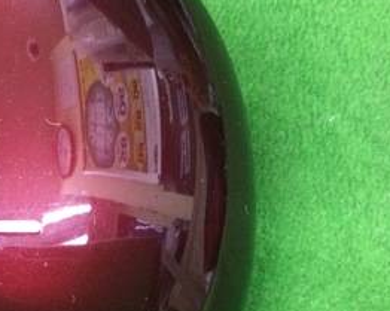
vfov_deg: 20.5
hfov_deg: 24.9
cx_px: 27
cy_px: 226
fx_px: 853
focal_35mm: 74
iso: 200
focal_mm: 3.3
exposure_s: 1/24
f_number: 2.4
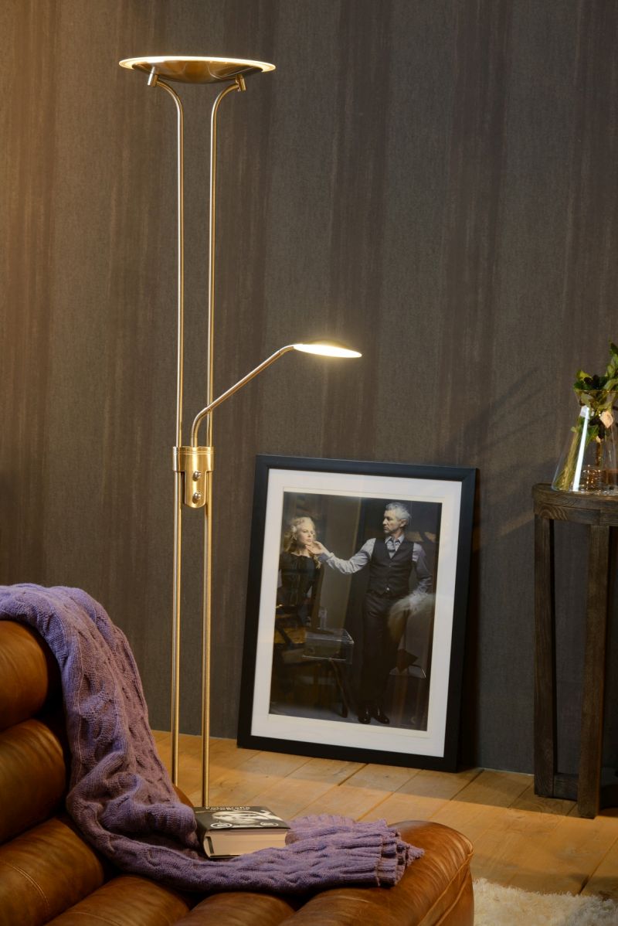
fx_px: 1697
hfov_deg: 20.6
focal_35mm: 66
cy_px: 463
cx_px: 309
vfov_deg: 30.5
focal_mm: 66
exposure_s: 1/2
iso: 100
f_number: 9
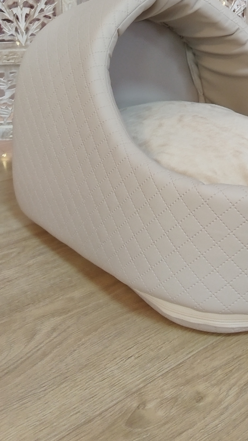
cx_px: 195
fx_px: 526
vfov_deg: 44.9
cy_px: 155
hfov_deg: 26.1
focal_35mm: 45
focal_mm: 4.95
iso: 2934
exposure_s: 1/50
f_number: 1.9
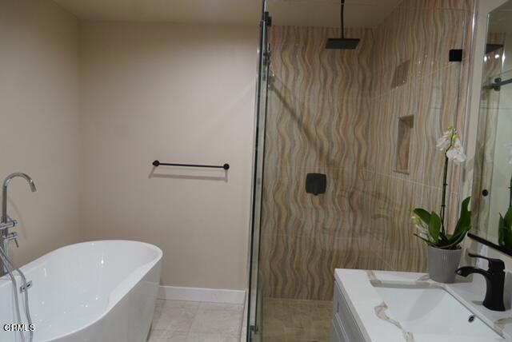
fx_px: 384
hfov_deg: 67.3
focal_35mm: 27
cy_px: 171
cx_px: 256
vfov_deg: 48.0
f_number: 5.6
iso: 800
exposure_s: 1/30
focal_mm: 18
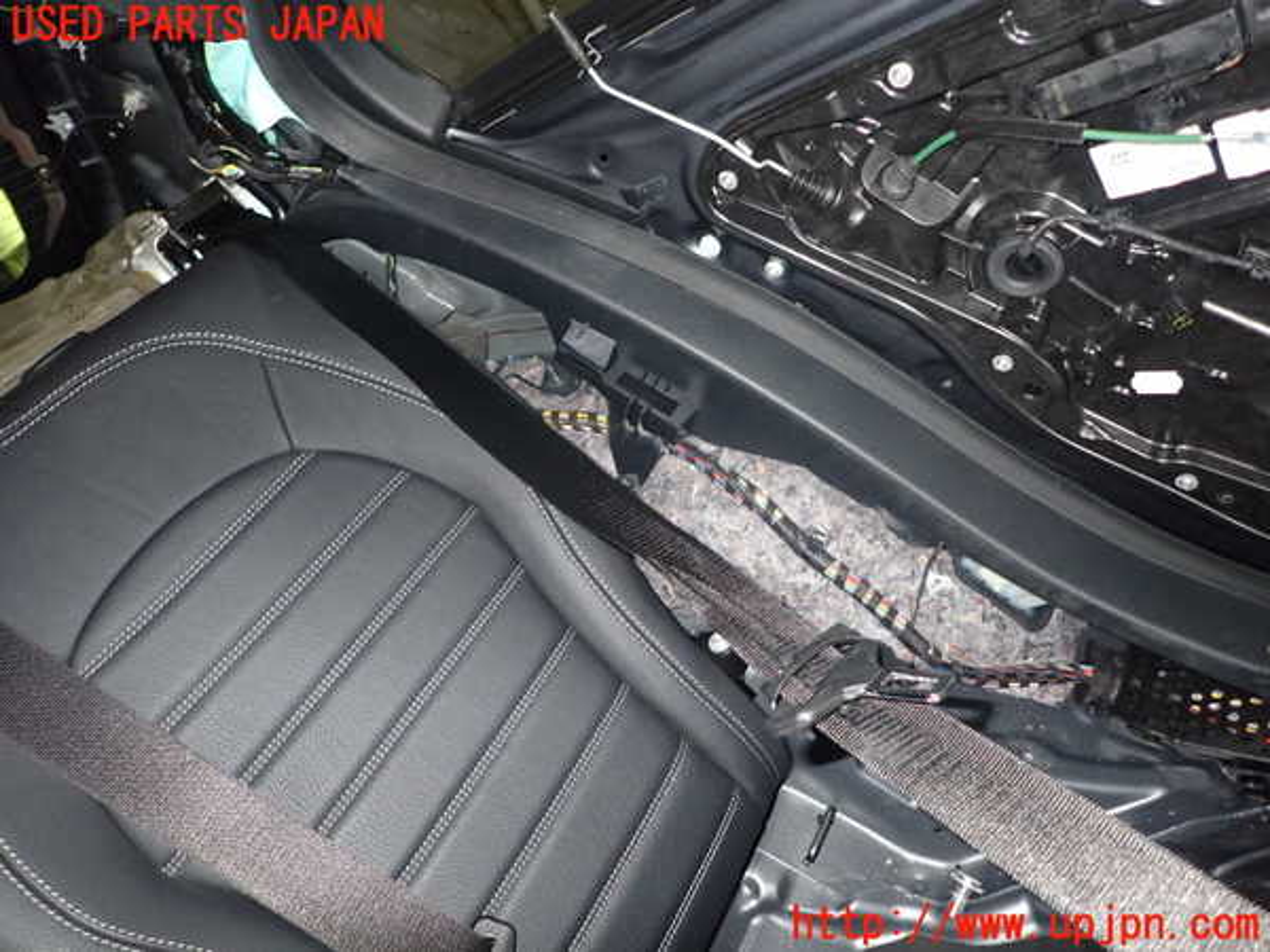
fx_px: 917
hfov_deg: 69.4
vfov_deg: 54.9
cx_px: 635
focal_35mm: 25
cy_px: 476
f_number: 2
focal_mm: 4.5
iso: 400
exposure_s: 1/30
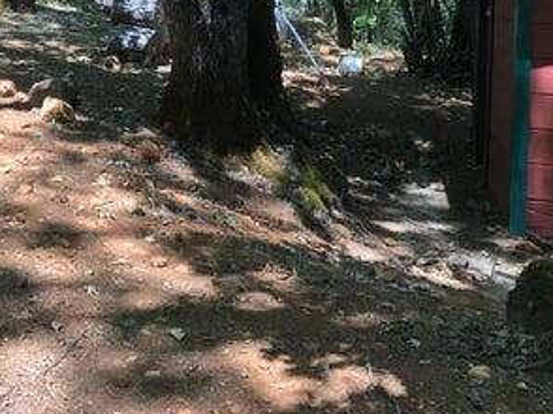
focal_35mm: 61
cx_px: 207
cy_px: -11
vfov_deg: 22.9
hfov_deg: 31.6
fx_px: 974
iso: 25
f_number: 1.8
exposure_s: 1/120
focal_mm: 3.99
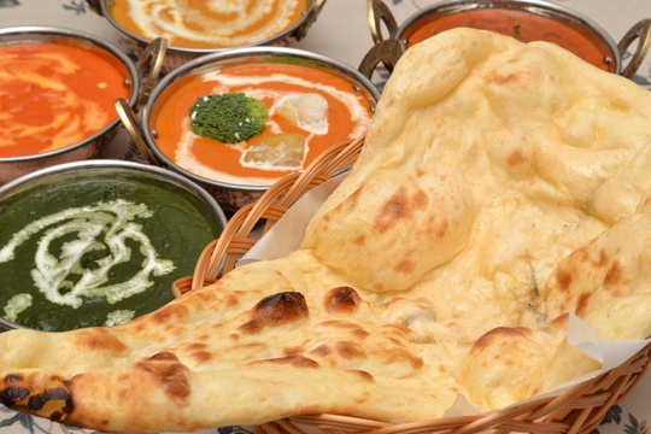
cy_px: 217
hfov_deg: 27.0
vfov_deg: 18.2
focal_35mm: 75
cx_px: 326
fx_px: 1356
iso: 800
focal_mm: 50
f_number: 14
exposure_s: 1/60
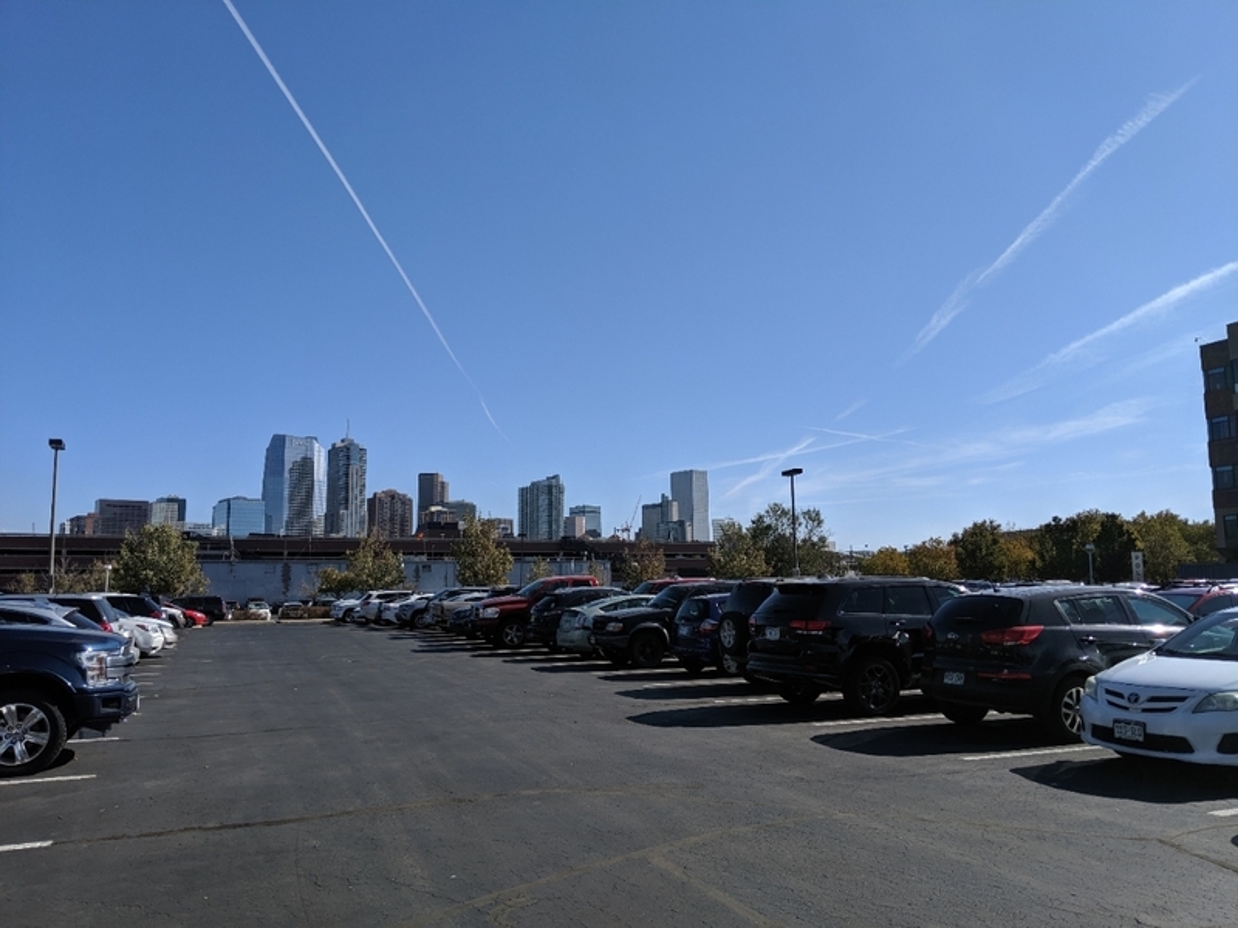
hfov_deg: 65.3
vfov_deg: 51.4
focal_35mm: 27
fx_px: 966
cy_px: 464
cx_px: 619
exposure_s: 1/3906
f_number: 1.8
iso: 61
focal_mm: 4.44
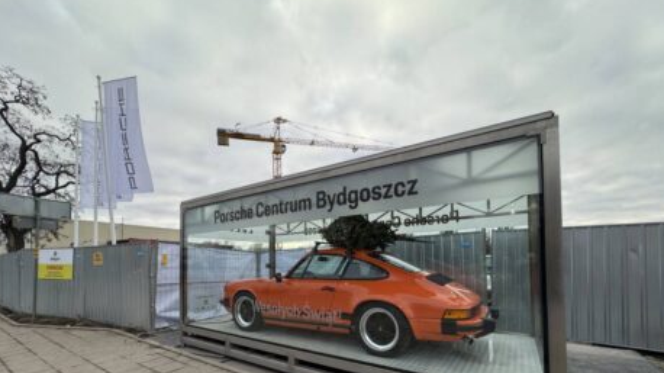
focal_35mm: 16
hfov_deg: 99.4
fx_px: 282
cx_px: 335
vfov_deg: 64.9
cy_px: 254
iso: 40
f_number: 2.2
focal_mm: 2.22
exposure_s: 1/433
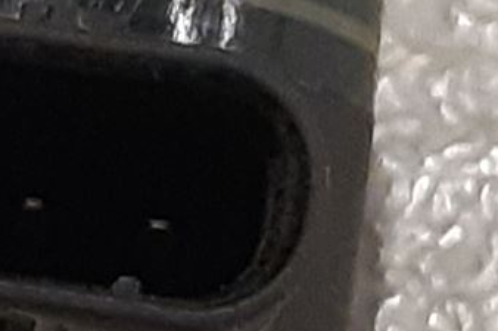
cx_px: -72
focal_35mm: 164
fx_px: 2267
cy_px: 35
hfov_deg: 12.3
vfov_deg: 8.3
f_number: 1.7
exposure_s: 1/50
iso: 250
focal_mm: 3.93
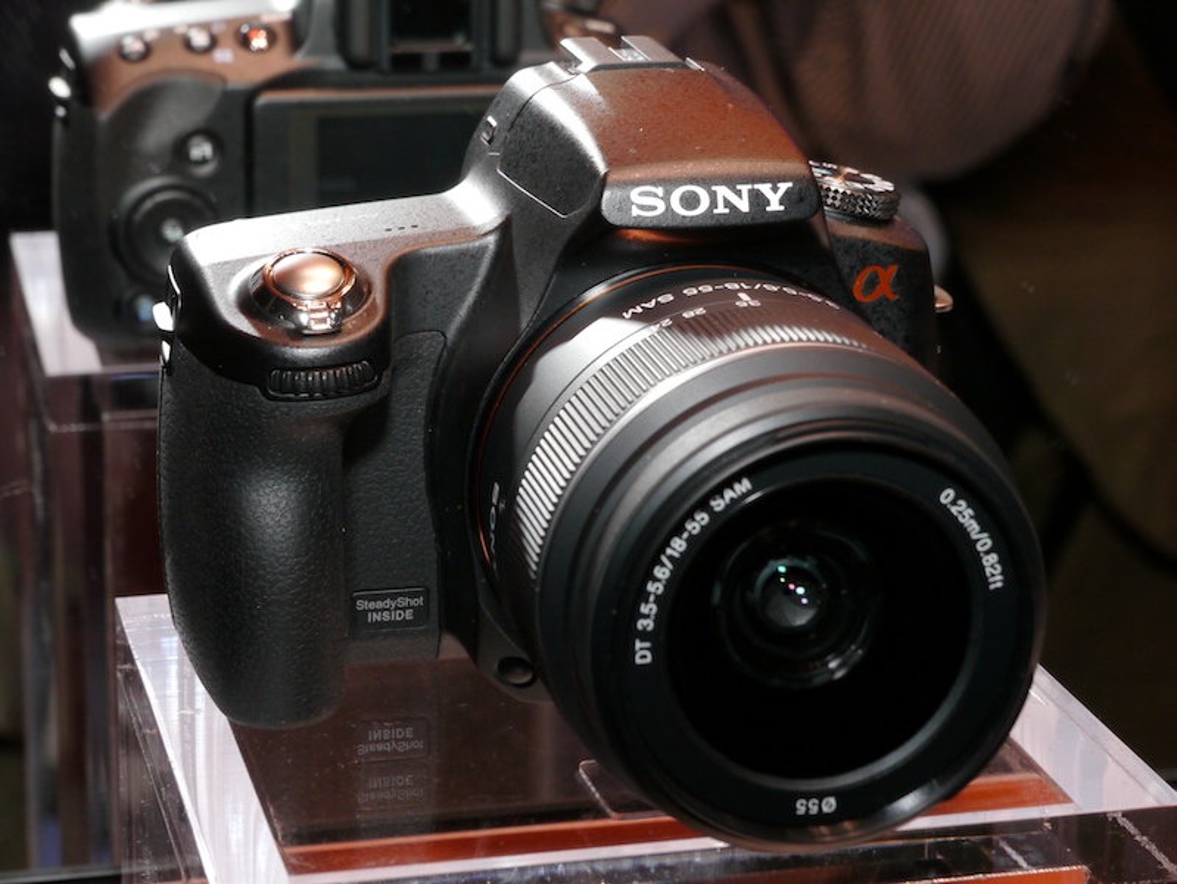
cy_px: 442
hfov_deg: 23.8
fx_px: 2789
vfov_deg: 18.0
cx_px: 588
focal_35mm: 82
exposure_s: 1/60
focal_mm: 41
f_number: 8
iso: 400
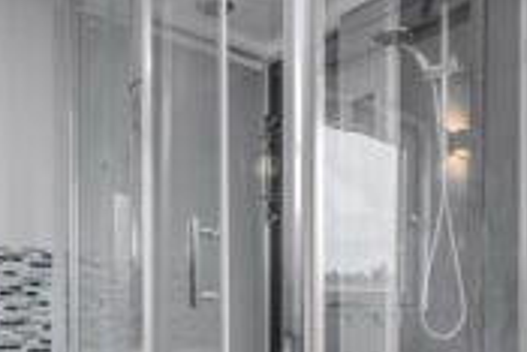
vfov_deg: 33.1
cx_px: 286
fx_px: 557
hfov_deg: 50.6
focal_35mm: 38
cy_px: 323
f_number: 8
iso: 200
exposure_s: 1/5
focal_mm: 14
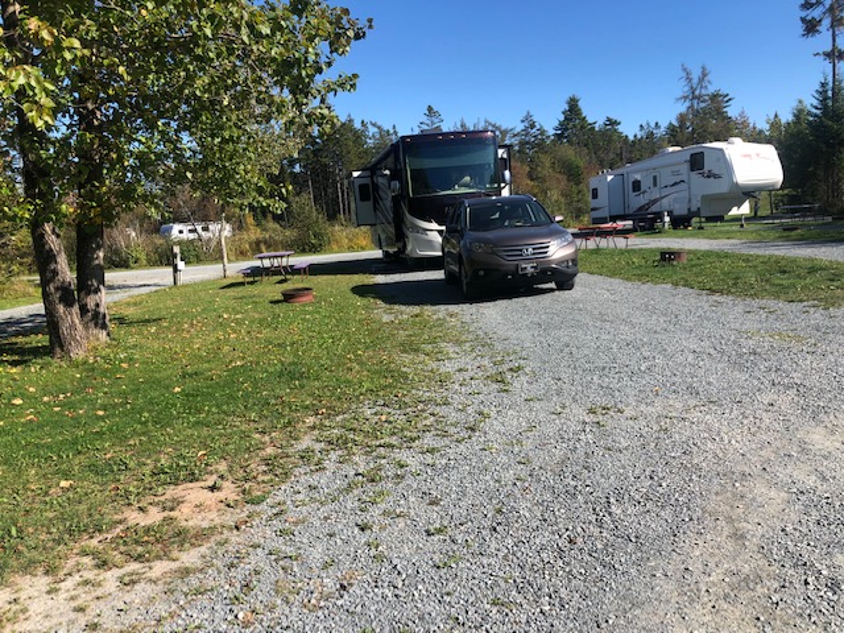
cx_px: 422
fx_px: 683
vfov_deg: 49.7
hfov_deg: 63.4
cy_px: 316
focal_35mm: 28
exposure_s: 1/1372
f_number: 1.8
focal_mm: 4
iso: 20
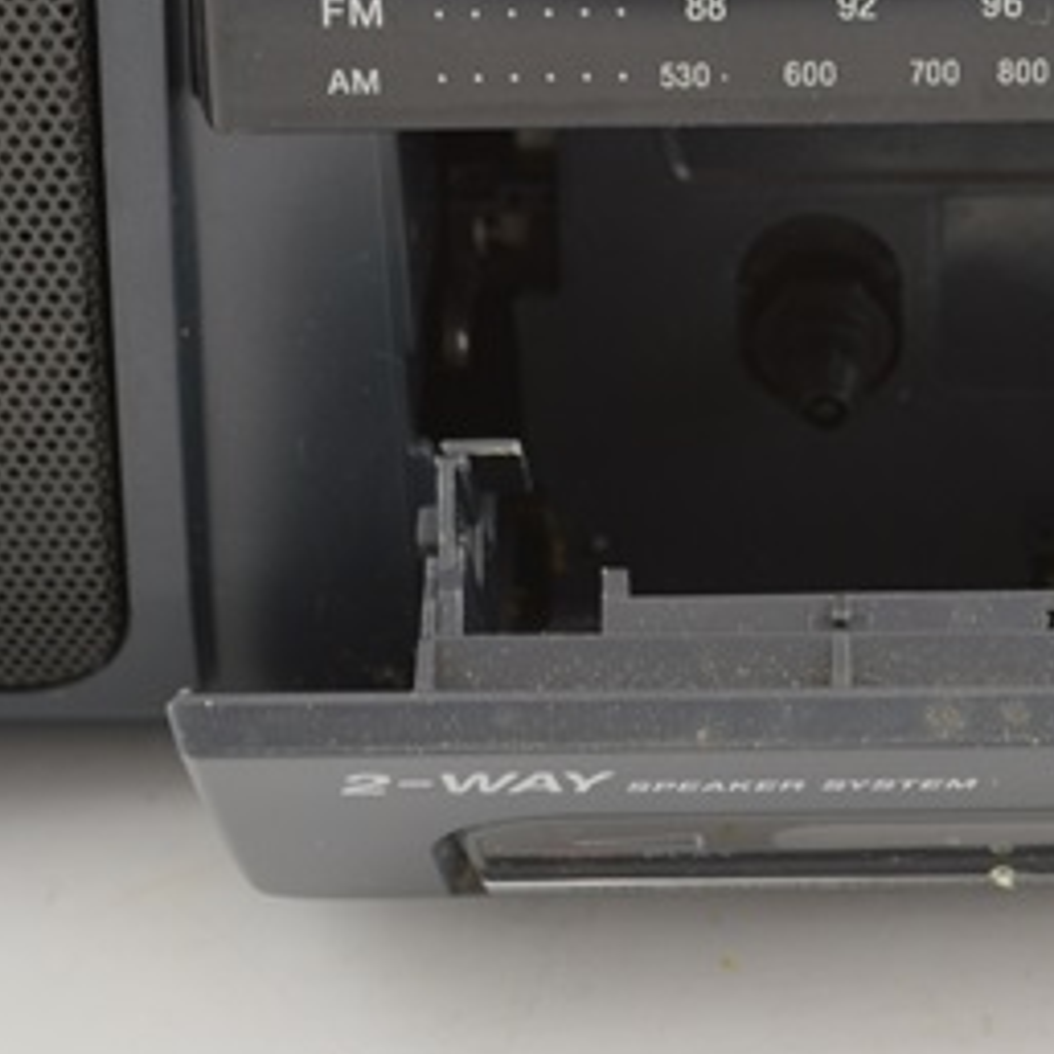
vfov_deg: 13.2
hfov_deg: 13.1
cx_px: 1011
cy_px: 238
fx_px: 4547
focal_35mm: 132
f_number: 5.3
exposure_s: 1/15
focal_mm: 40
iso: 450
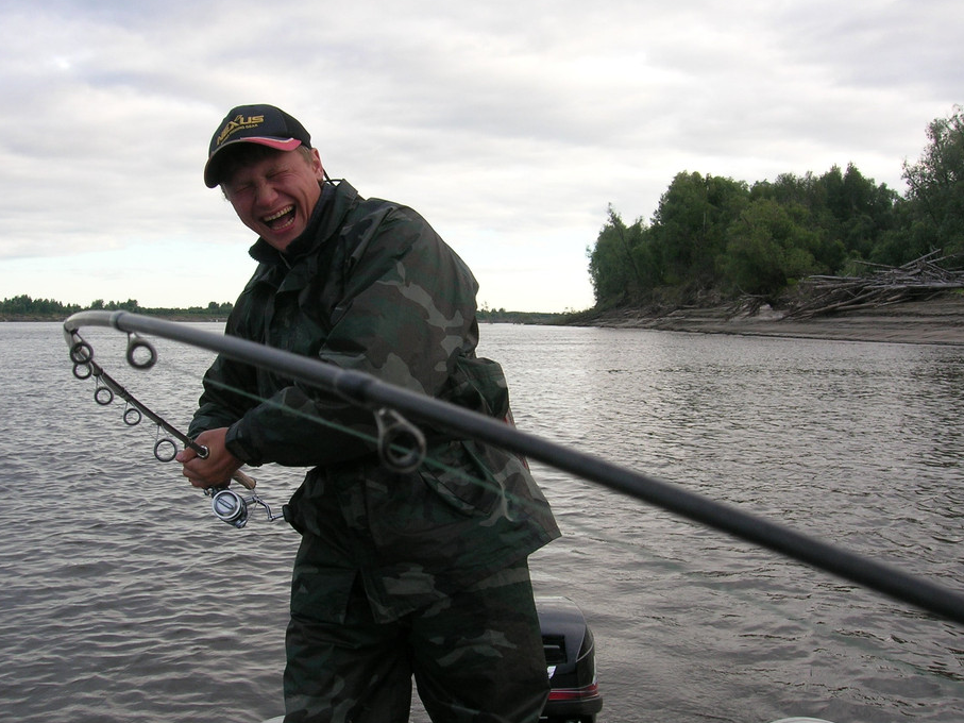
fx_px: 1114
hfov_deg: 46.8
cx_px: 445
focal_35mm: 40
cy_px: 367
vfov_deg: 36.0
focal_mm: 5.7
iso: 50
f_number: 4.9
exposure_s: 1/69.3
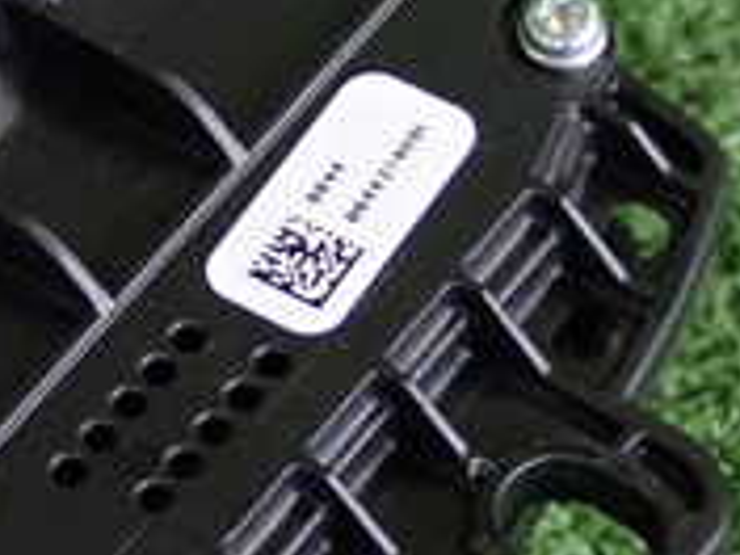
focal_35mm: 170
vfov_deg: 8.7
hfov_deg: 11.3
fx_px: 3634
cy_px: -8
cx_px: -273
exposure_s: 1/125
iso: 800
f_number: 3.2
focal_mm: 9.01
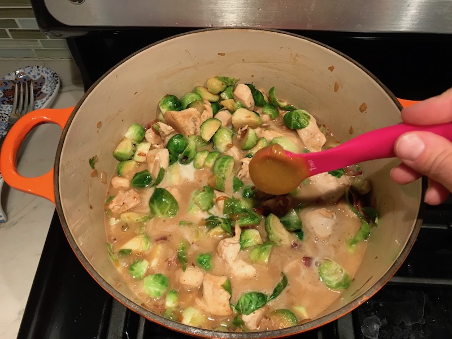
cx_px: 226
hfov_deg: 63.4
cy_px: 170
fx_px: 366
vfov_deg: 49.7
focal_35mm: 28
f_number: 1.8
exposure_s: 1/20
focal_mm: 3.99
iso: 40
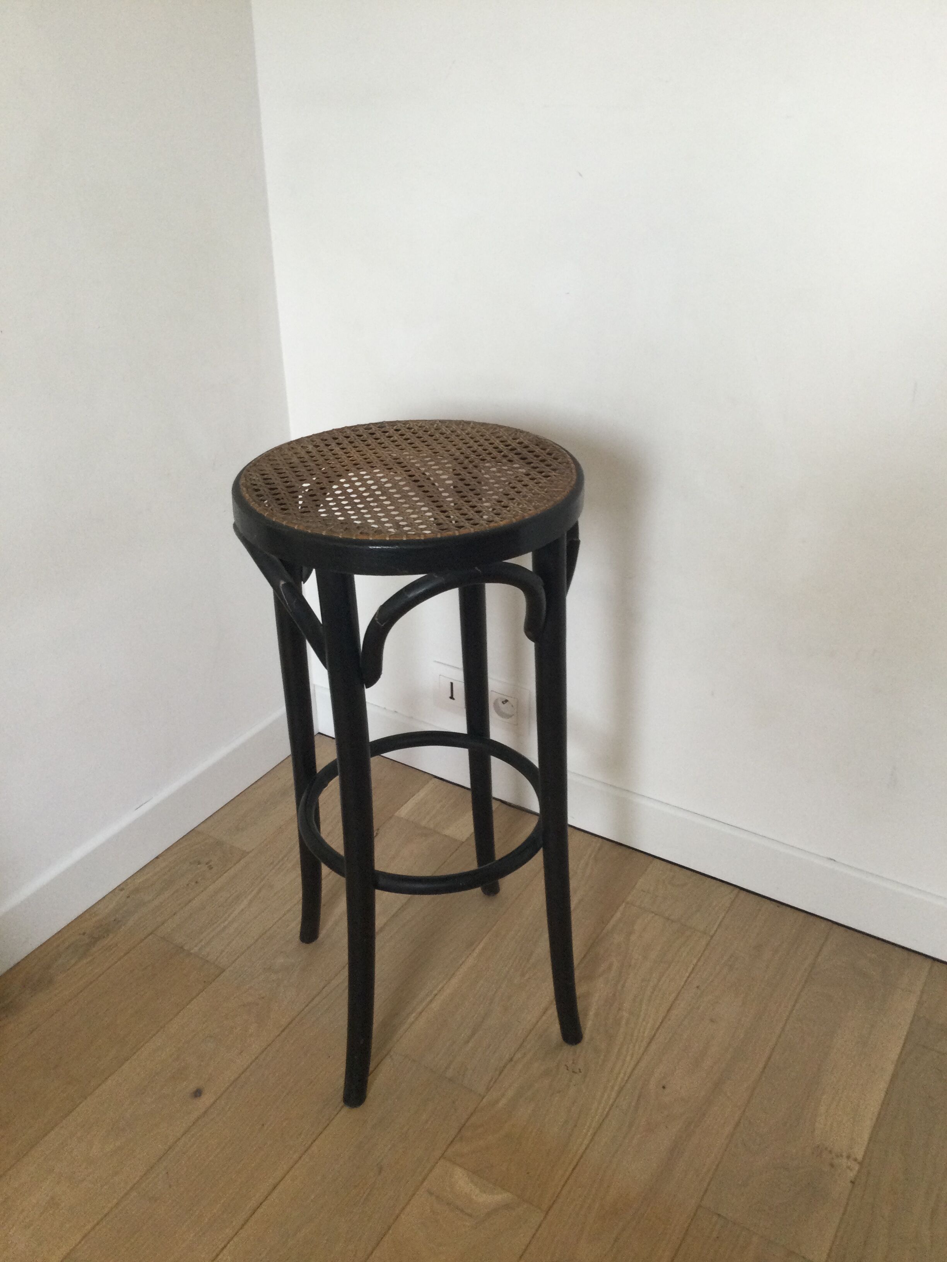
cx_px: 474
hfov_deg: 45.4
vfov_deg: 58.4
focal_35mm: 31
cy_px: 631
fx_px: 1131
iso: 64
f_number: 2.4
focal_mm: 3.3
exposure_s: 1/33
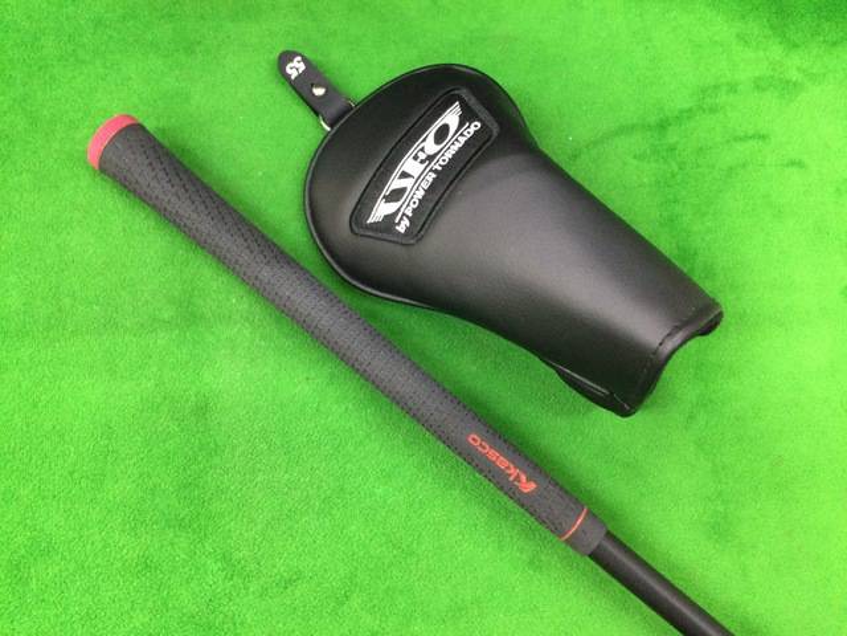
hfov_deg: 58.4
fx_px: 759
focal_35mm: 31
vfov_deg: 45.4
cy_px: 318
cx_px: 424
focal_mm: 3.3
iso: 200
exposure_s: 1/24
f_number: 2.4
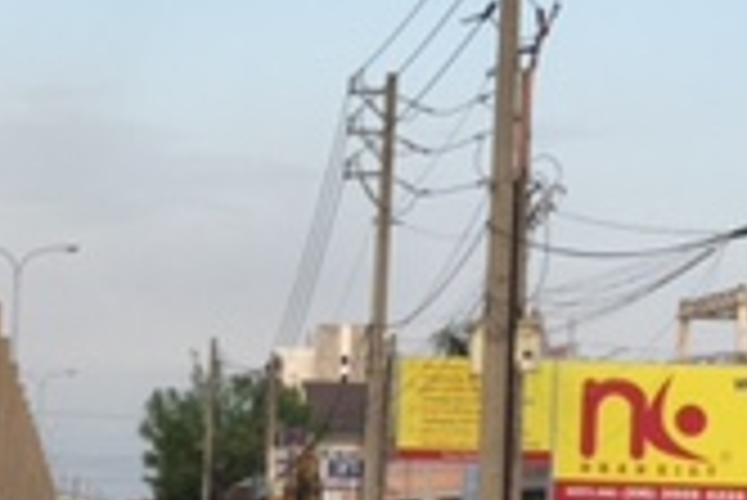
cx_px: -225
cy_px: 631
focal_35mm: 116
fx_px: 2409
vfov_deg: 11.6
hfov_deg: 16.6
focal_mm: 4.15
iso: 32
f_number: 2.2
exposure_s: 1/211
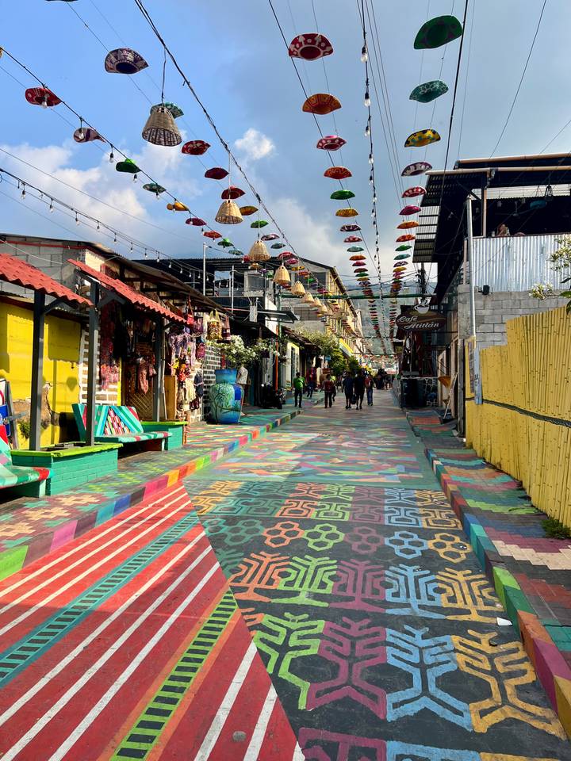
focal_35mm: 26
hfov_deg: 53.1
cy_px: 380
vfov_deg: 67.3
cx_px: 286
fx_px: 572
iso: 50
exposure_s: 1/1972
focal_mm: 5.7
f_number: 1.5
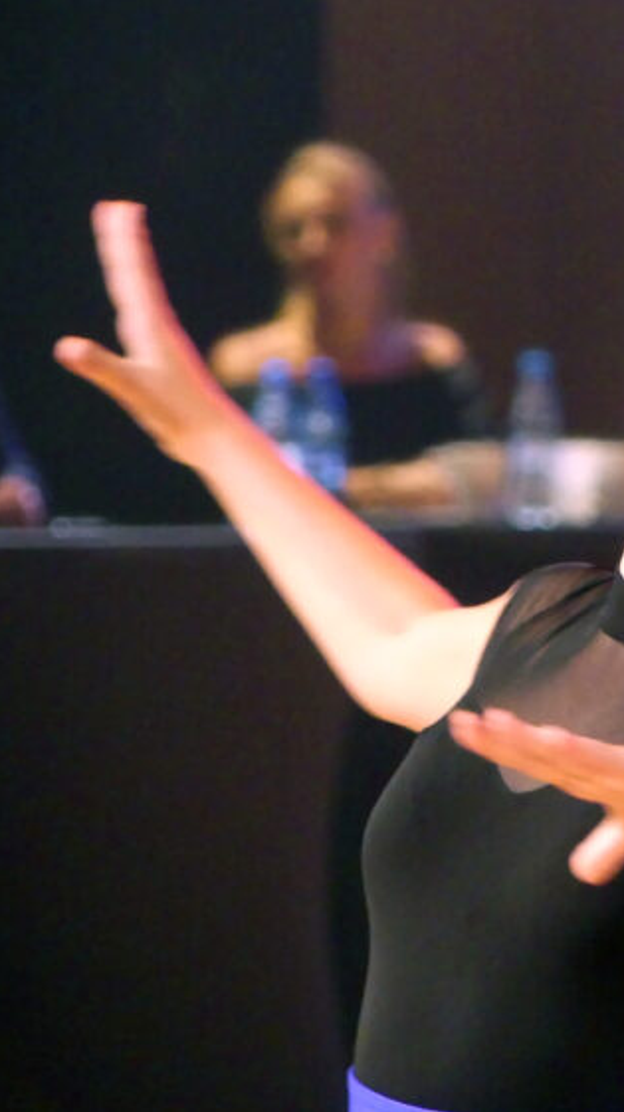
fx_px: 17437
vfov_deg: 3.7
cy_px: 556
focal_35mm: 592
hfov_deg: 2.0
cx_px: 705
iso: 1250
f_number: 2.8
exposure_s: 1/100
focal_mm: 73
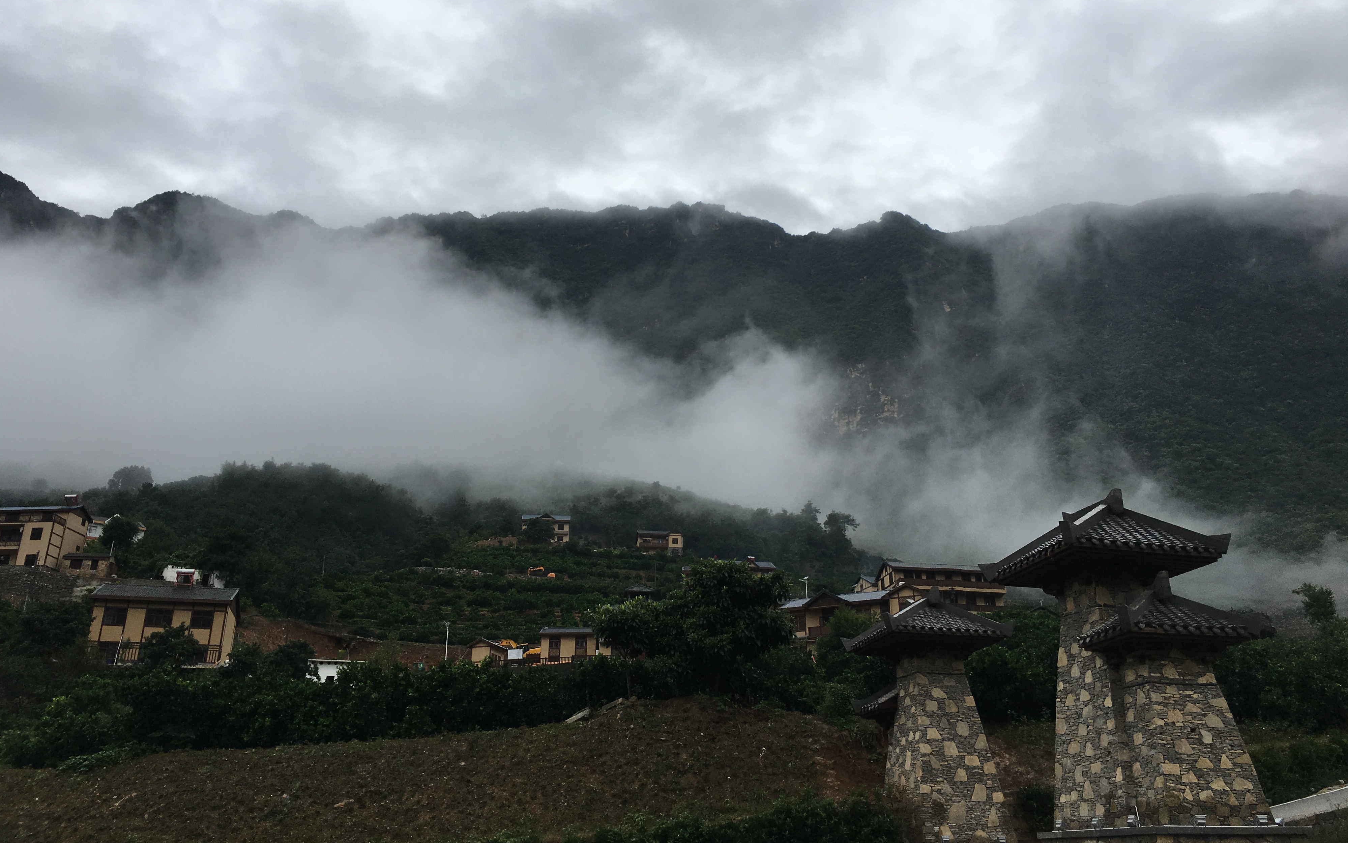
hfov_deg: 61.2
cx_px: 672
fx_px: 1139
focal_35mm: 31
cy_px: 338
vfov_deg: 40.4
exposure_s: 1/452
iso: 25
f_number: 2.2
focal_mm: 4.15
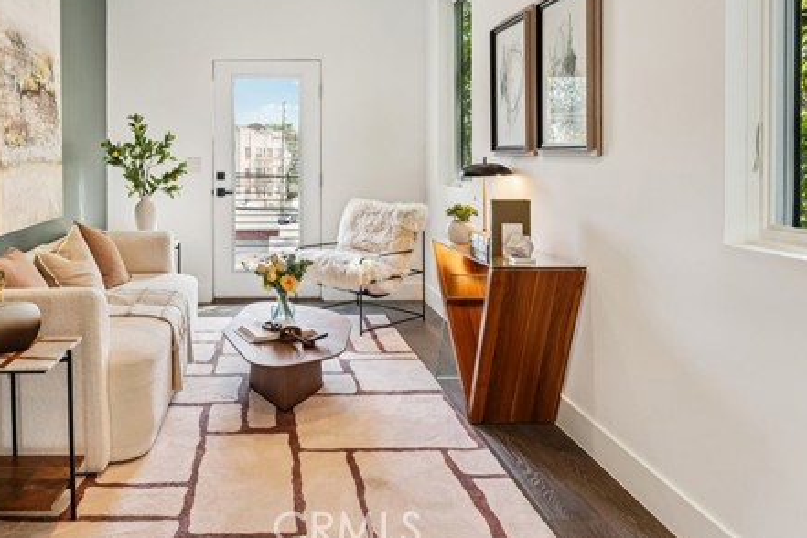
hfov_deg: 62.1
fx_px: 650
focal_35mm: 29
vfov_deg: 44.1
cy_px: 165
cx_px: 267
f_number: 8
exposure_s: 1/25
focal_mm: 20
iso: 400
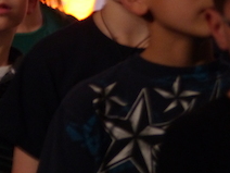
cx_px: 68
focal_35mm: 1402
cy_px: 11
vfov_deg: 1.1
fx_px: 9315
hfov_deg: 1.4
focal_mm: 100.5
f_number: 2.8
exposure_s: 1/5
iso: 400
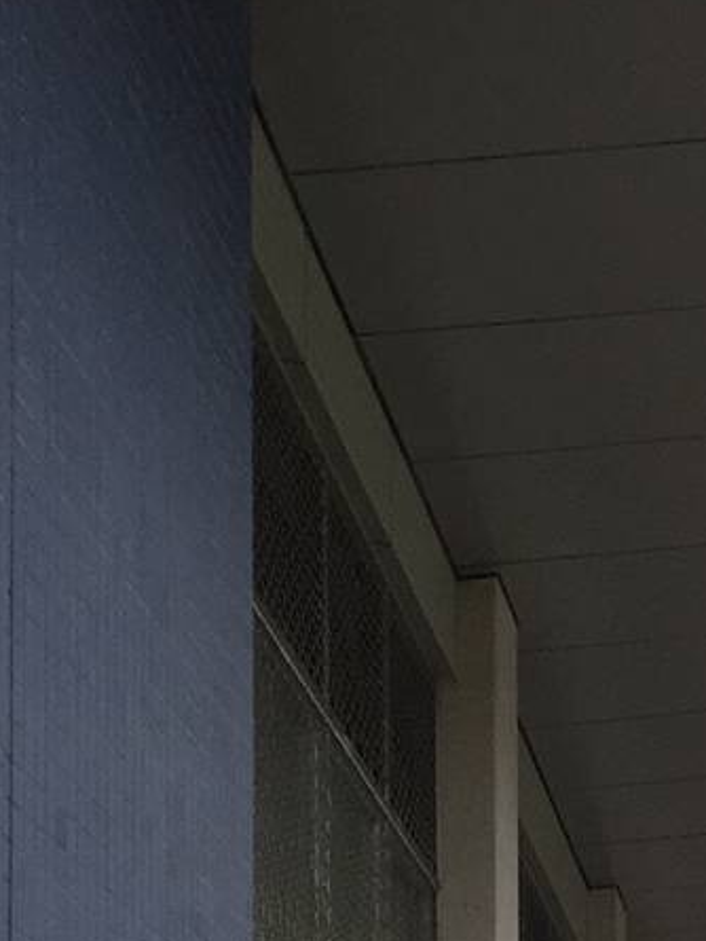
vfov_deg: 16.0
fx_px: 3071
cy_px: 1399
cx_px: 1199
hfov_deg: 12.2
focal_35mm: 113
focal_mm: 4.15
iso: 32
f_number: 2.2
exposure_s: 1/1236
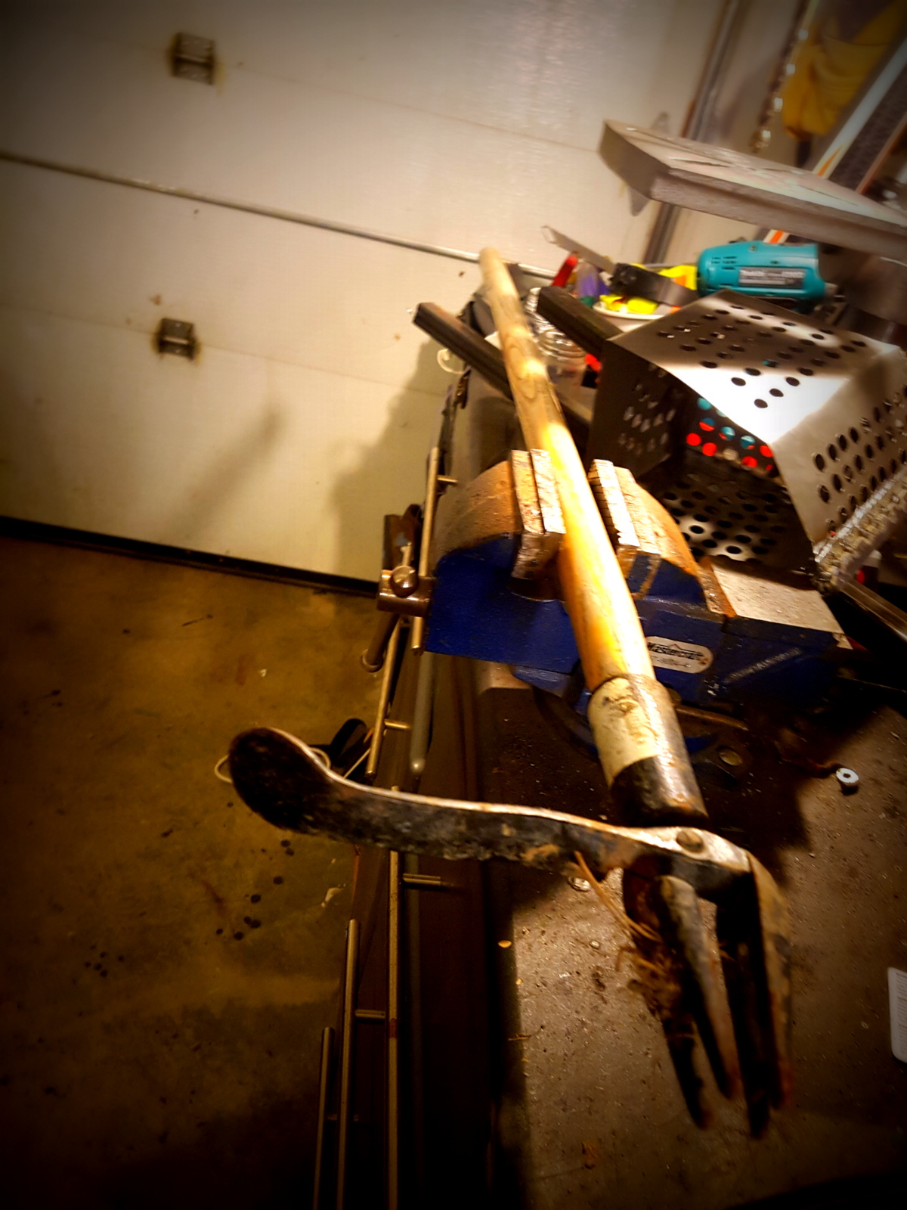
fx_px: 908
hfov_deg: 53.1
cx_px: 454
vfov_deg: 67.3
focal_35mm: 26
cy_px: 605
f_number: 1.7
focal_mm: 4.2
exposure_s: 1/11
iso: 200
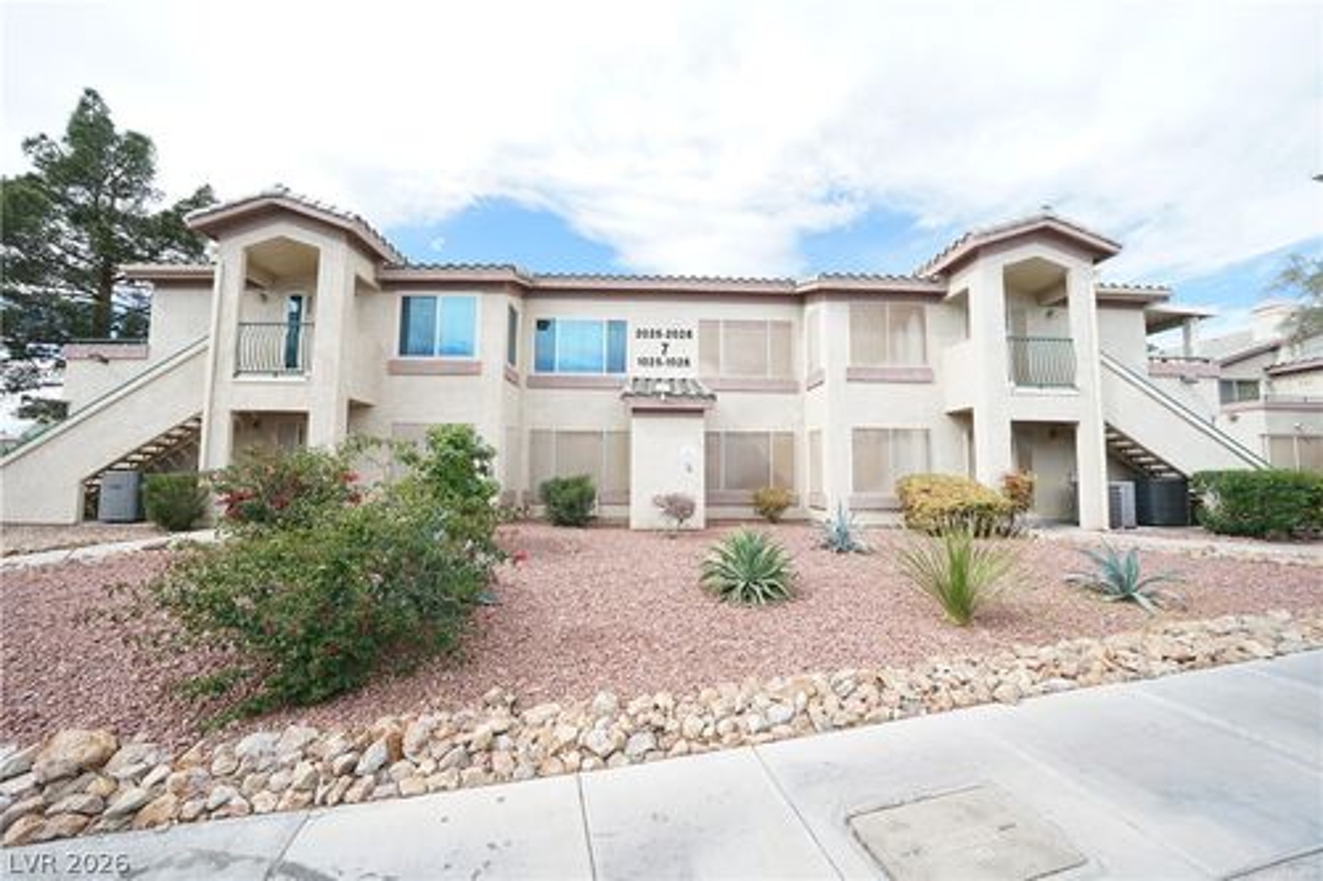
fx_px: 441
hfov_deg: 112.6
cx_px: 662
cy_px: 440
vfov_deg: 90.0
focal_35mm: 12
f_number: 9
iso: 200
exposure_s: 1/125
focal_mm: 12
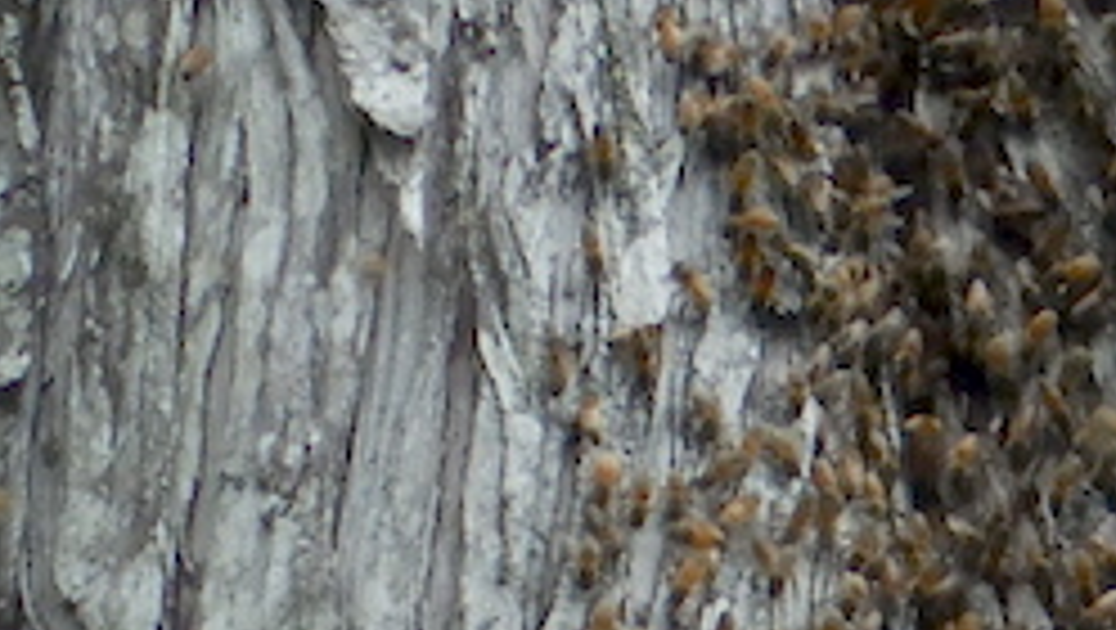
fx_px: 22480
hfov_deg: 2.8
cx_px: 1755
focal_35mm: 759
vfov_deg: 1.6
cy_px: 1944
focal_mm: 21.5
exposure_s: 1/160
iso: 125
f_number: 4.9
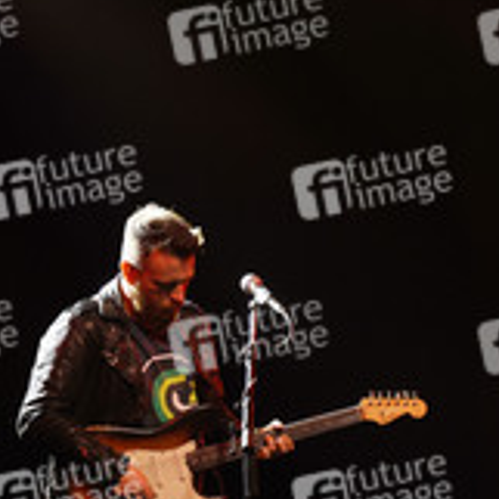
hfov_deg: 9.7
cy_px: 415
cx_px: 600
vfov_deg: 9.8
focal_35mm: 178
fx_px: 2903
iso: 400
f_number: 5.6
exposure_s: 1/125
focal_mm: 75
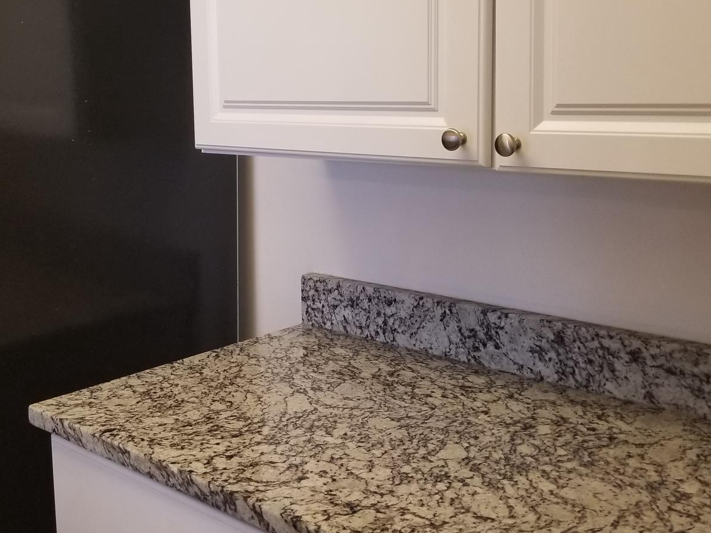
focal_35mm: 45
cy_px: 208
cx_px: 295
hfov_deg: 41.9
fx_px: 924
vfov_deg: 32.1
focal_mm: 4.25
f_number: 1.7
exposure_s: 1/60
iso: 125
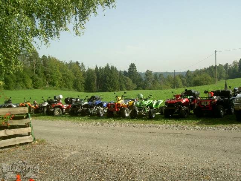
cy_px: 90
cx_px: 120
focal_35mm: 39
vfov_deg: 36.8
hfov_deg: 47.9
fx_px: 272
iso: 50
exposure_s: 1/250
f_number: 4.7
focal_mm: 8
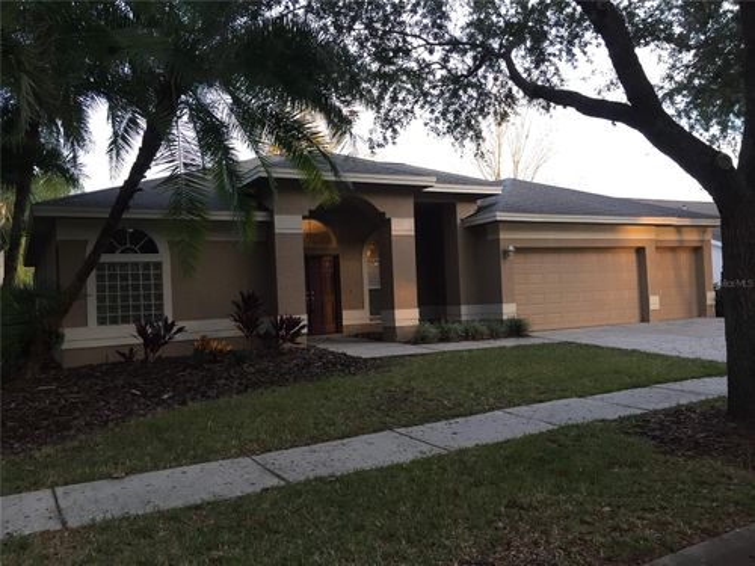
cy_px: 283
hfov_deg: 61.7
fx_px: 633
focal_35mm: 29
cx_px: 378
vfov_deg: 48.2
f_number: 2.2
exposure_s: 1/30
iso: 32
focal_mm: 4.15
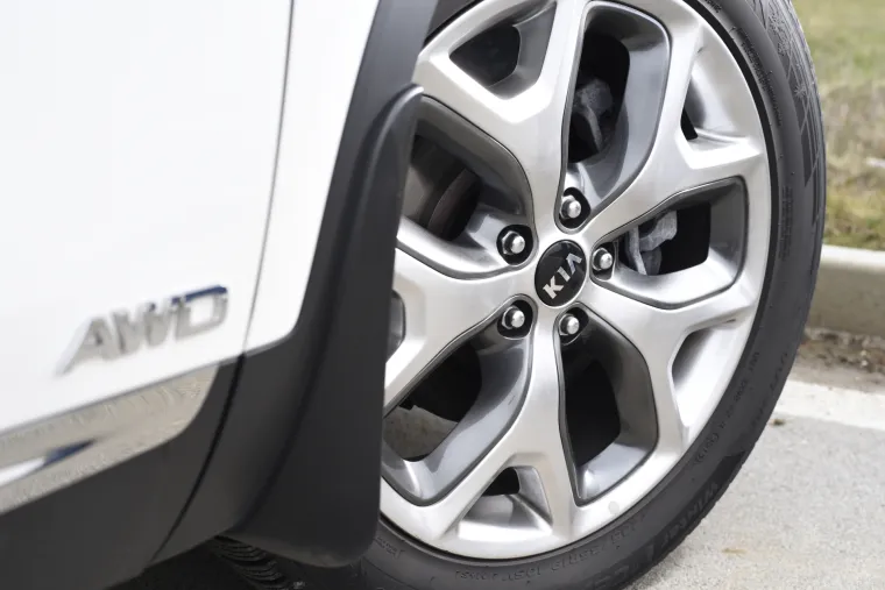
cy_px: 295
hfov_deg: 39.6
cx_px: 442
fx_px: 1229
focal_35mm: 50
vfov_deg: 27.0
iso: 250
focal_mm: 50
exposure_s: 1/160
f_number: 5.6
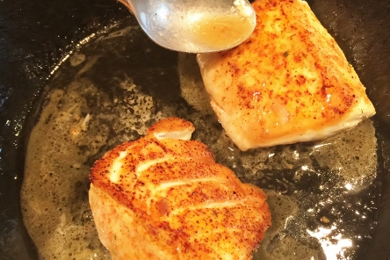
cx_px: 191
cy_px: 134
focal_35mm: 38
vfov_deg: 35.1
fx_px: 412
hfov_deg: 50.7
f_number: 2.2
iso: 80
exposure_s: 1/15
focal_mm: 4.15
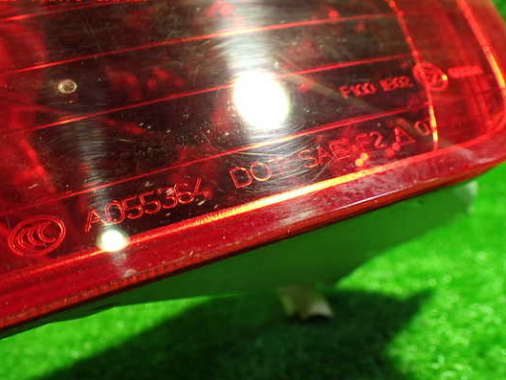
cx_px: 260
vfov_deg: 41.8
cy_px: 198
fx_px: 497
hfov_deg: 53.9
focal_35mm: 34
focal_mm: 5.4
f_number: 2.3
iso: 800
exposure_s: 1/60
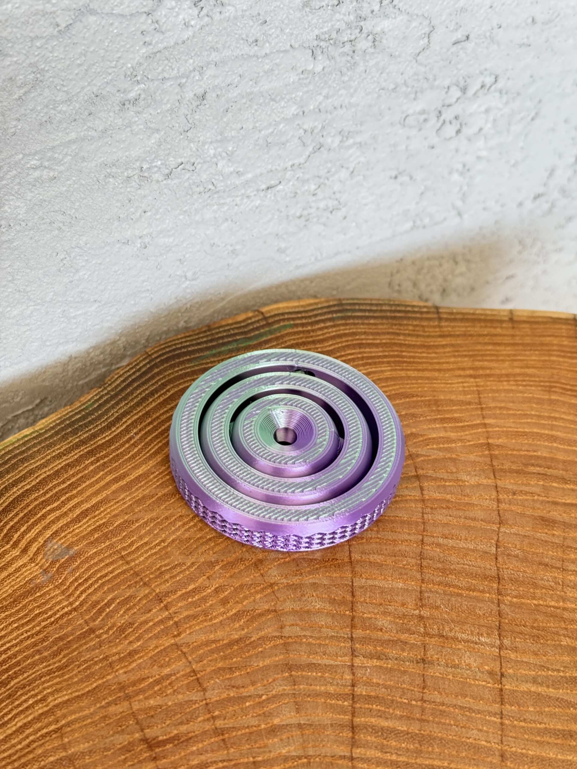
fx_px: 1067
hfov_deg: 30.3
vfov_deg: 39.7
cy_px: 384
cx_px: 288
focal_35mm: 48
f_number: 1.78
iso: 160
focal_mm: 6.76
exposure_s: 1/60
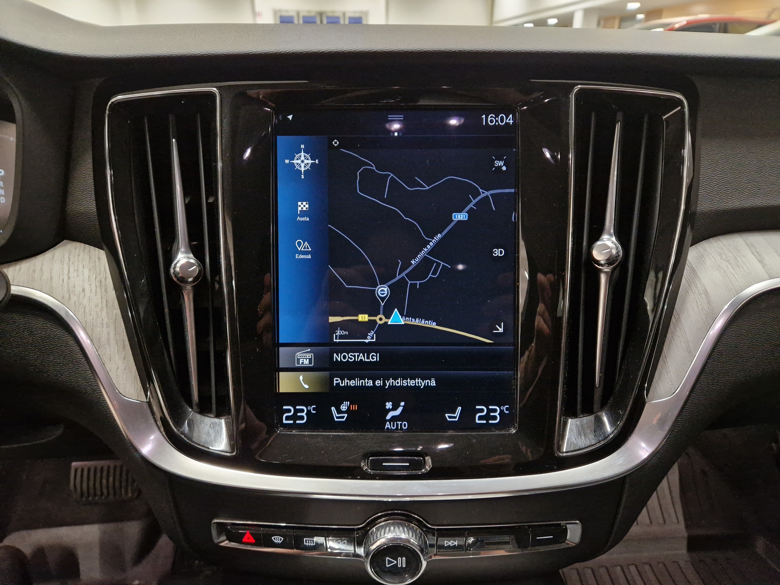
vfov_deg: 58.9
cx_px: 390
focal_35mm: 23
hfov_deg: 73.9
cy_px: 292
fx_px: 518
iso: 800
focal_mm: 5.4
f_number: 1.8
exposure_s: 1/120
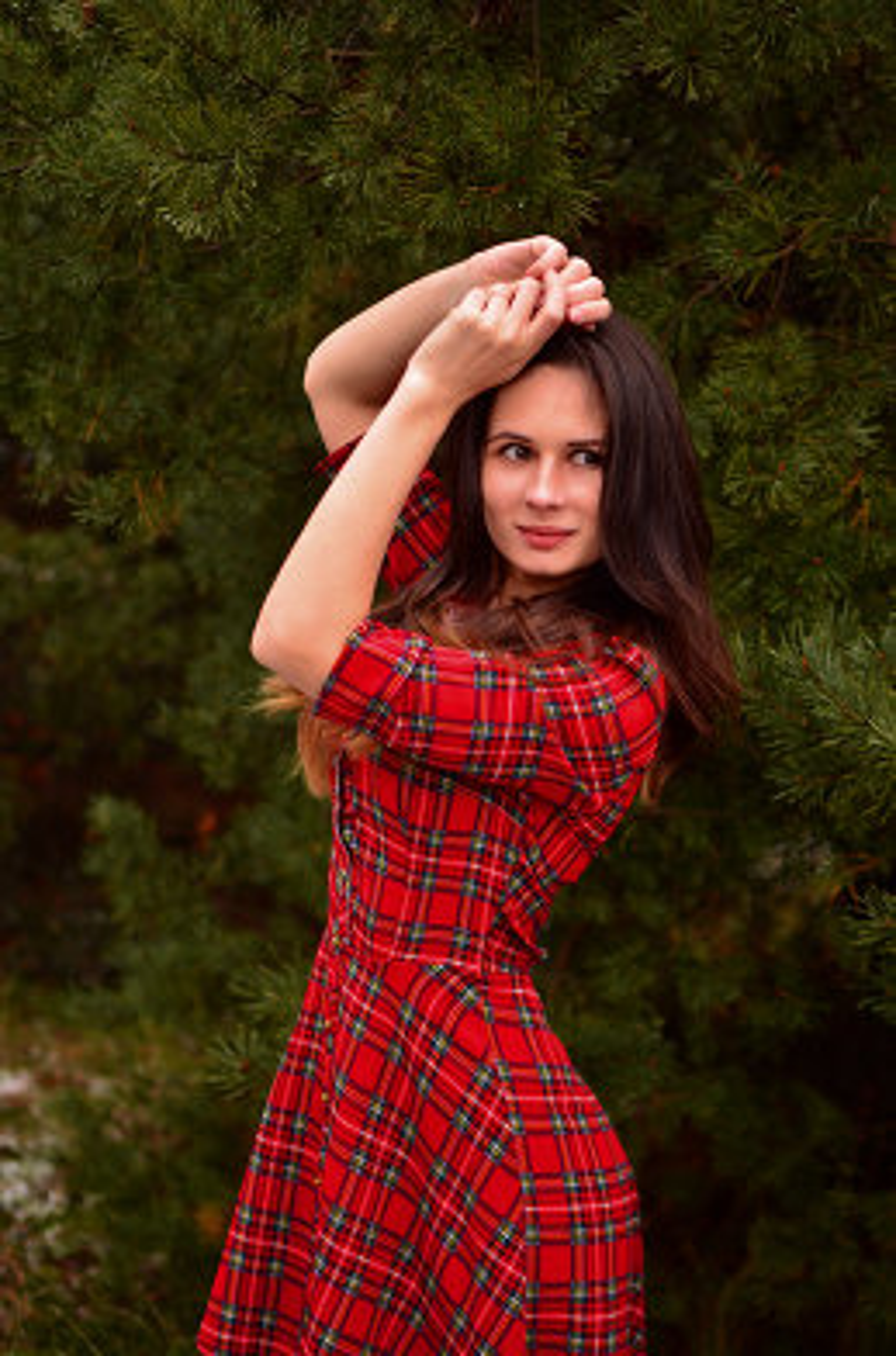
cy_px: 678
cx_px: 448
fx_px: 1972
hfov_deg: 25.6
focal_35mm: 52
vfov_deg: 37.9
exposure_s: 1/400
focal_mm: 35
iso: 250
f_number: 1.8
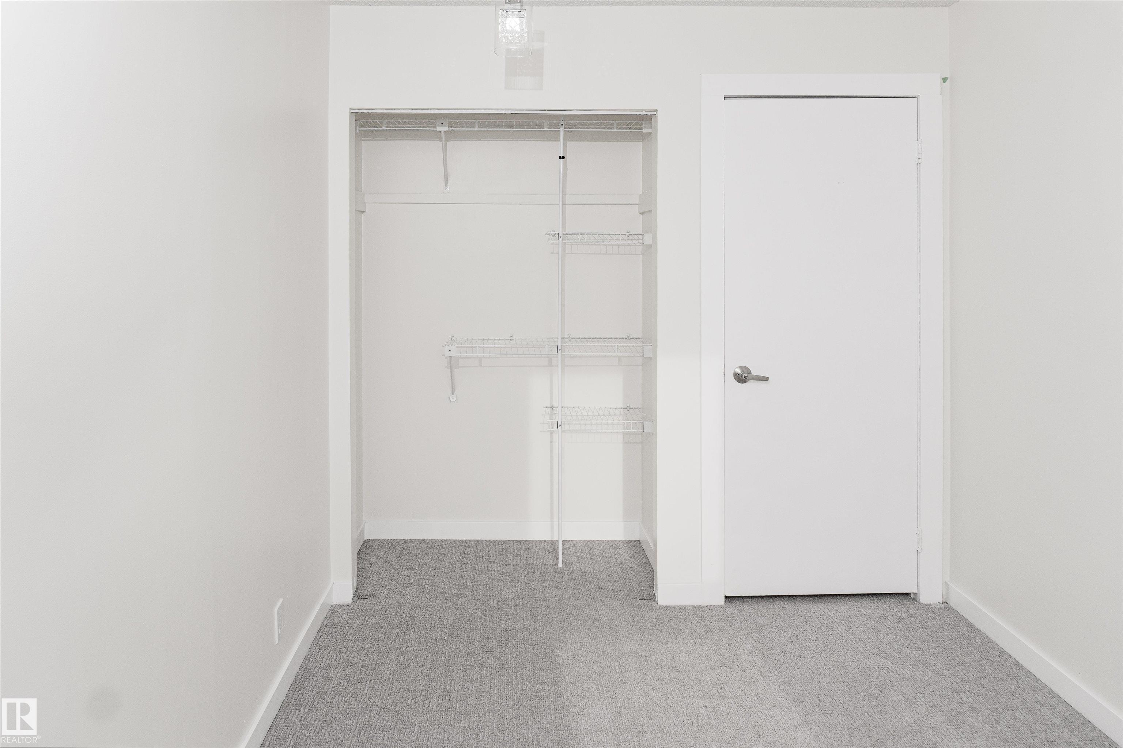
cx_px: 562
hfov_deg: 73.7
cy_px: 374
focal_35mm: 24
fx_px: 749
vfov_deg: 53.1
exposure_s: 1/160
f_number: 7.1
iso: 100
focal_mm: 16
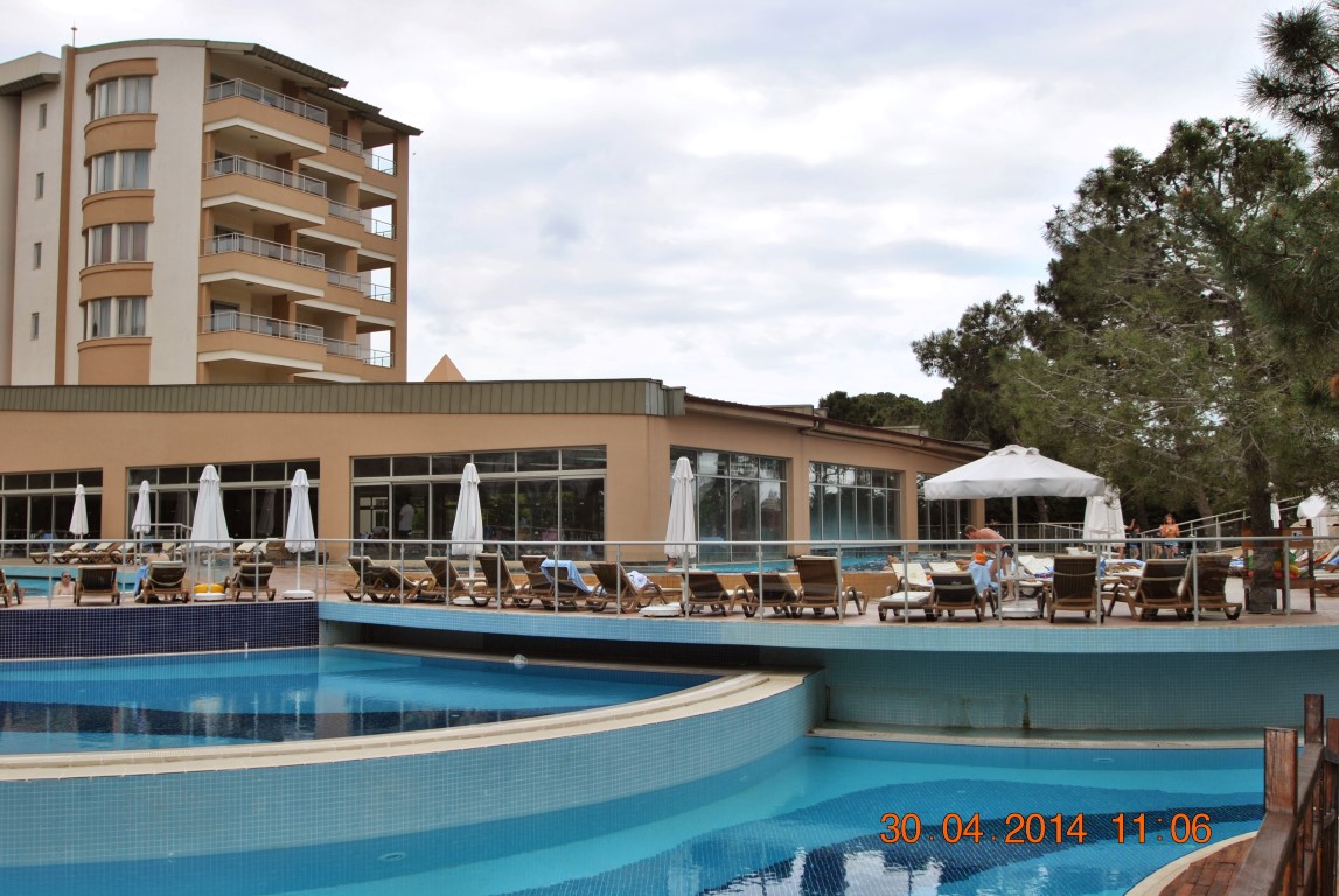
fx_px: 1341
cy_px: 448
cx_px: 670
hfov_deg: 53.1
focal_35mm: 36
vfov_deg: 37.0
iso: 100
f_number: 7.1
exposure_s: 1/200
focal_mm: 24
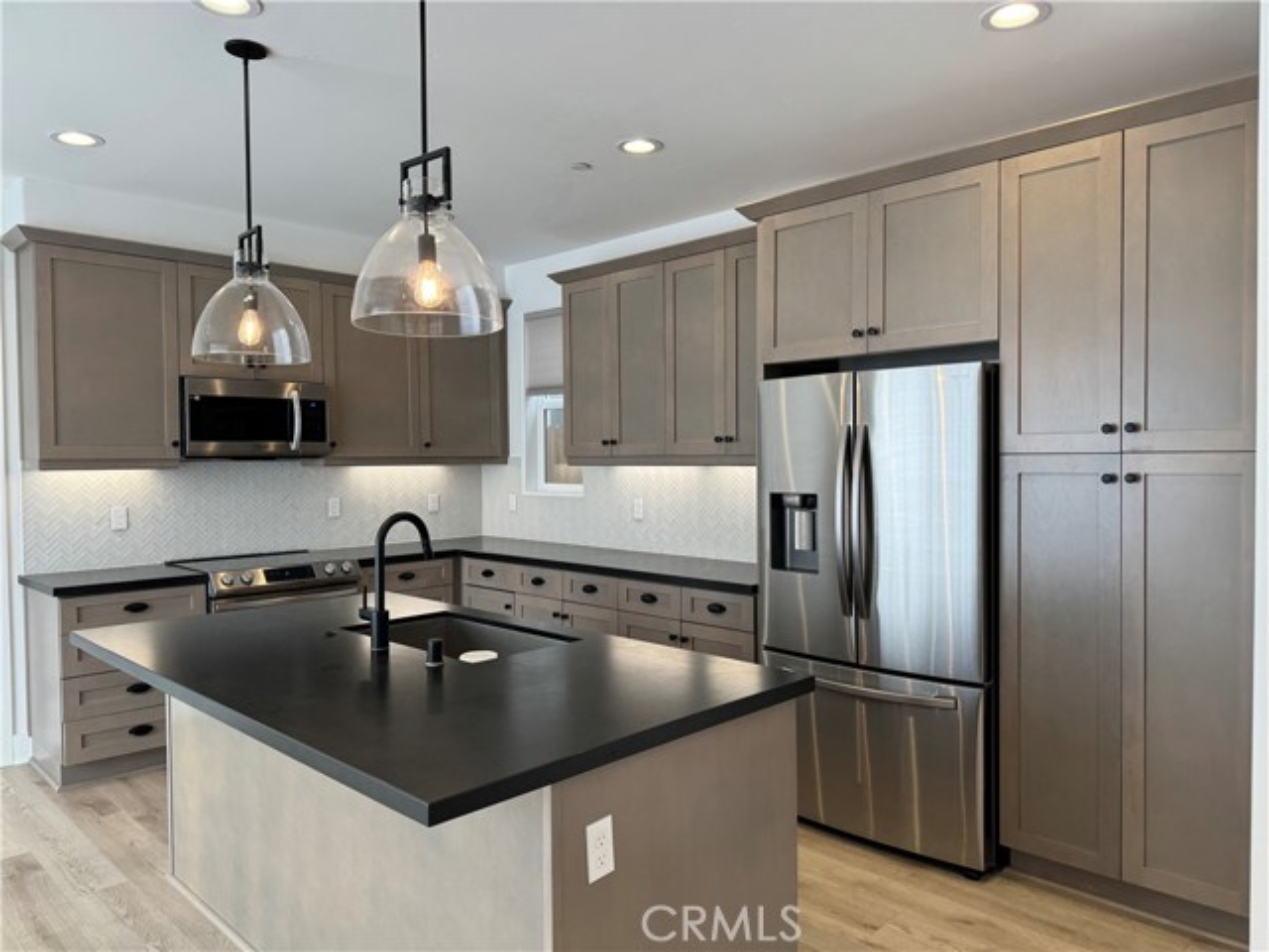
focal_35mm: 24
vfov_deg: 56.8
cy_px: 476
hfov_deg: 71.6
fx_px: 880
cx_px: 634
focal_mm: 6.76
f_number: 1.78
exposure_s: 1/120
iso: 64
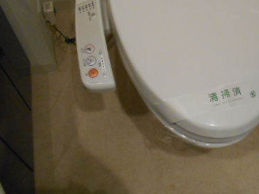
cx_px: 205
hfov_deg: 40.5
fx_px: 336
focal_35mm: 45
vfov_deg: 31.3
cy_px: 36
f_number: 3.2
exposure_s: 1/30
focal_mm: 4.6
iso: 360
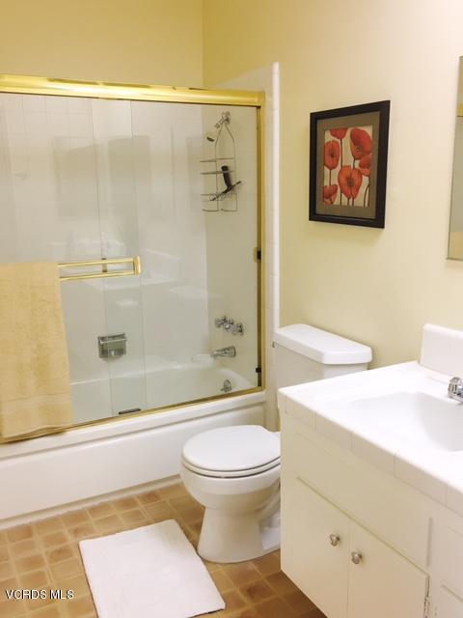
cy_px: 309
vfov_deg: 61.7
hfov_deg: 48.2
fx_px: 517
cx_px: 232
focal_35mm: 29
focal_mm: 4.15
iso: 50
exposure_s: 1/30
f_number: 2.2
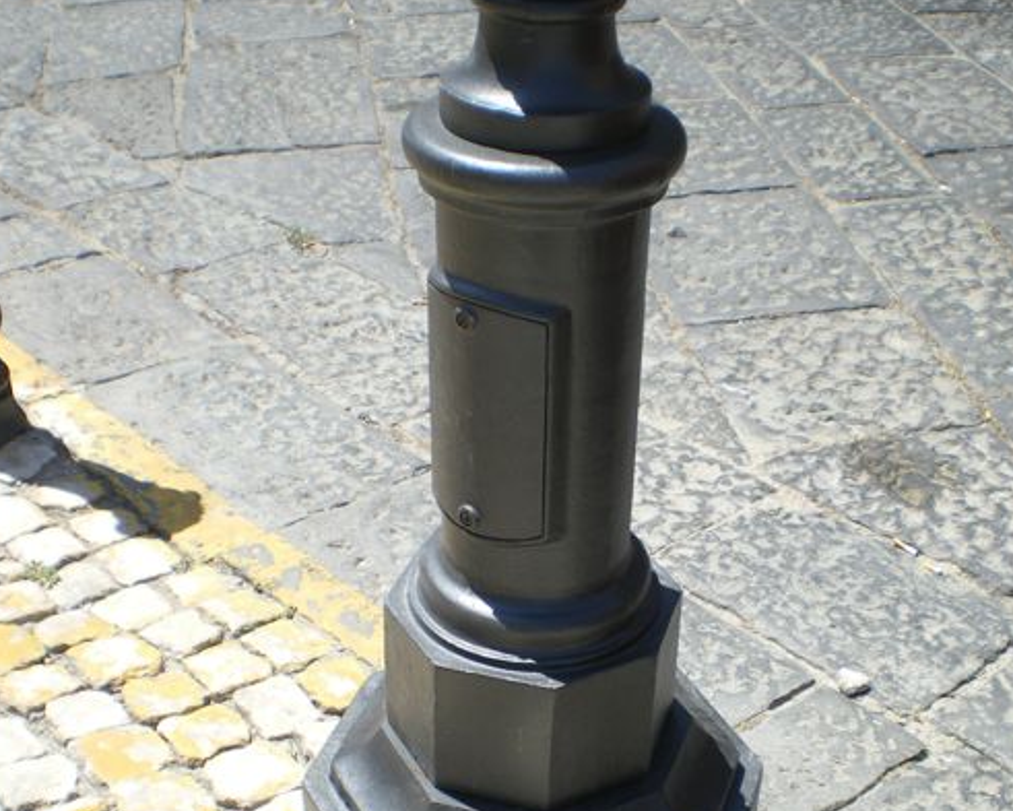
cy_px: 607
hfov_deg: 34.1
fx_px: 1649
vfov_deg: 27.3
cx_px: 538
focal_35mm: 55
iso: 50
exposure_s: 1/320
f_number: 4.6
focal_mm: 6.3
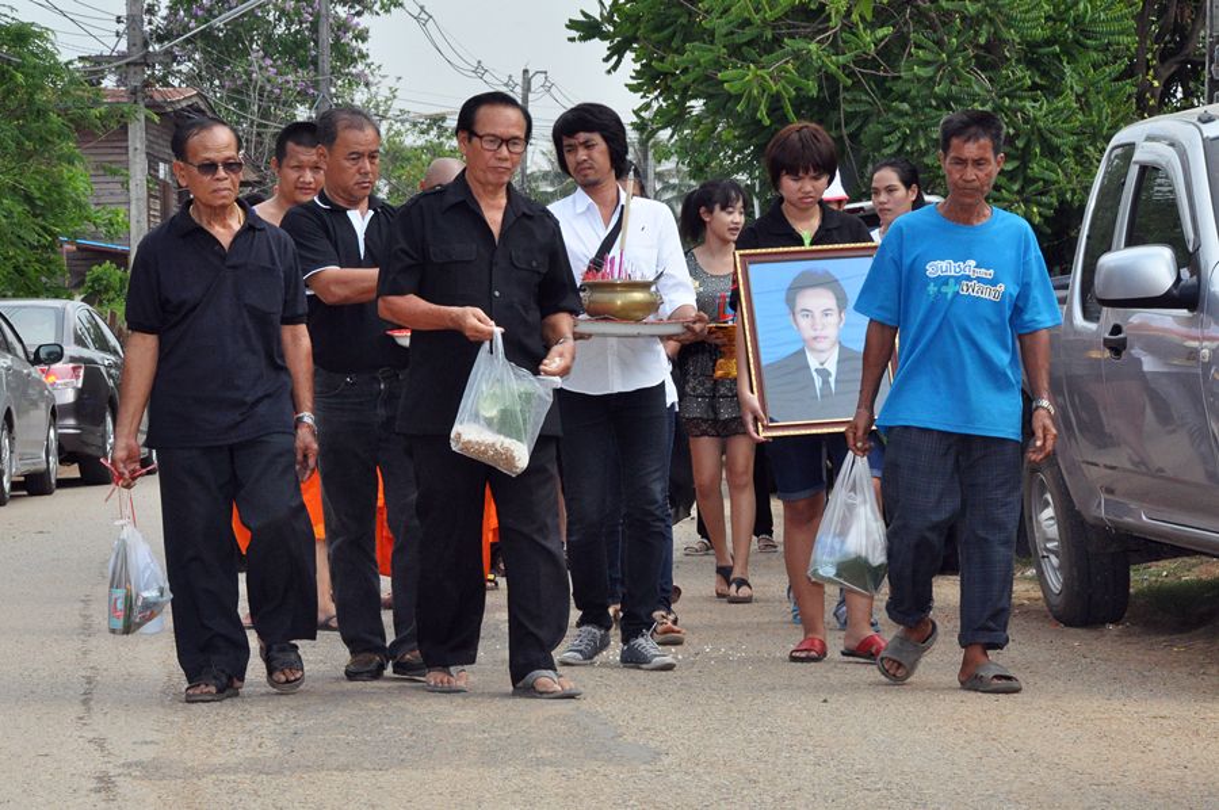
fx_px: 4820
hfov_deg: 14.4
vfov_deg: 9.6
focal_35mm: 142
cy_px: 405
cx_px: 610
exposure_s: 1/200
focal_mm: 95
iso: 1600
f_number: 22
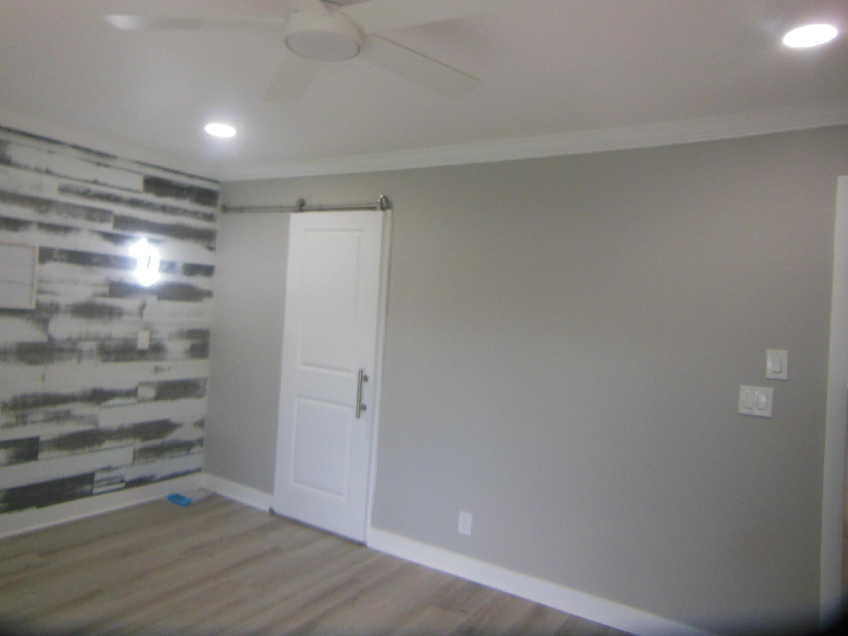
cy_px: 318
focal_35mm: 25
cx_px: 424
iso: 400
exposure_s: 1/100
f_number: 3.5
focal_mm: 4.5
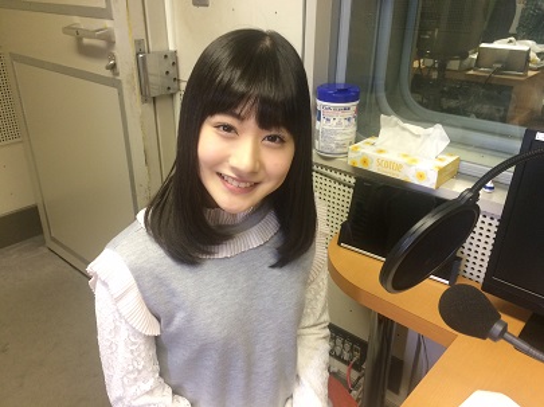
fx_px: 455
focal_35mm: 29
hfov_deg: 61.7
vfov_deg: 48.2
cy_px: 204
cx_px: 272
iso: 125
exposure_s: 1/33
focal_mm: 4.15
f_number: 2.2
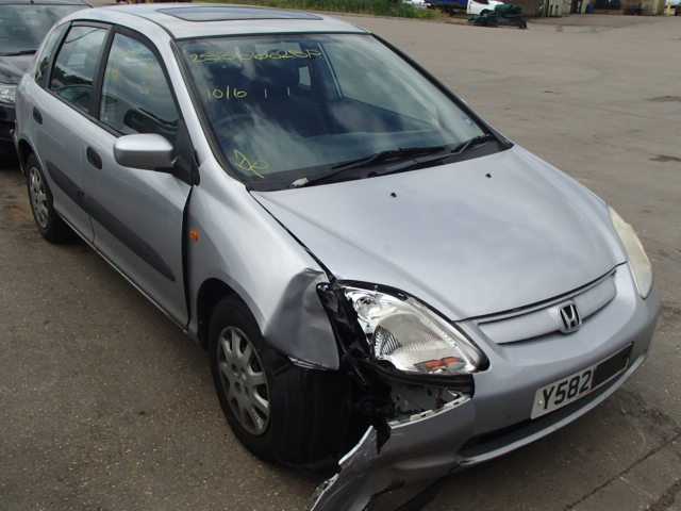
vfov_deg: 41.8
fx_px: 669
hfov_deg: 54.0
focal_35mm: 34
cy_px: 256
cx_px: 340
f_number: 13
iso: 100
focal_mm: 6.07
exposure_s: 1/100
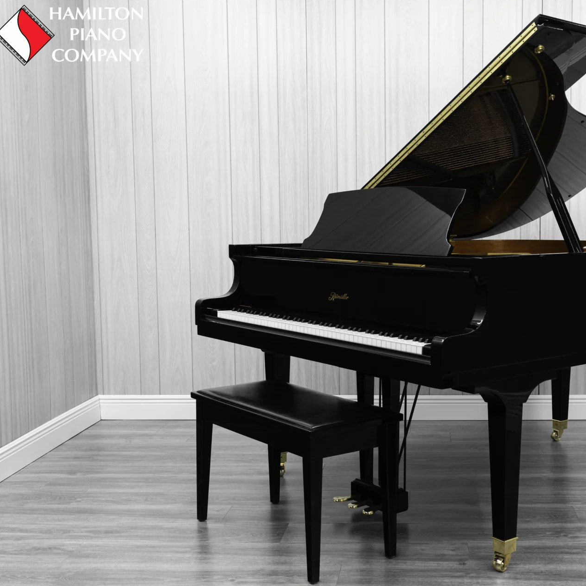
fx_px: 862
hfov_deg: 36.8
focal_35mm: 45
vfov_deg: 37.6
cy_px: 293
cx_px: 429
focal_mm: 35
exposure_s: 1/2
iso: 100
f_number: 10
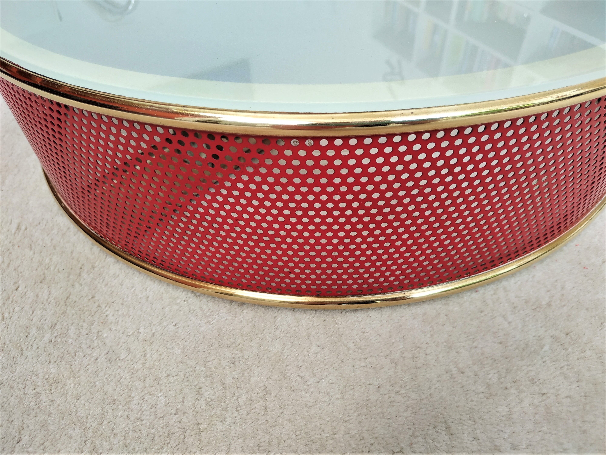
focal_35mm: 24
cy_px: 228
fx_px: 420
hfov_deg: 71.6
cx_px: 303
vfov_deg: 56.8
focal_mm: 3.94
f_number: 1.9
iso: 100
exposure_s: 1/50
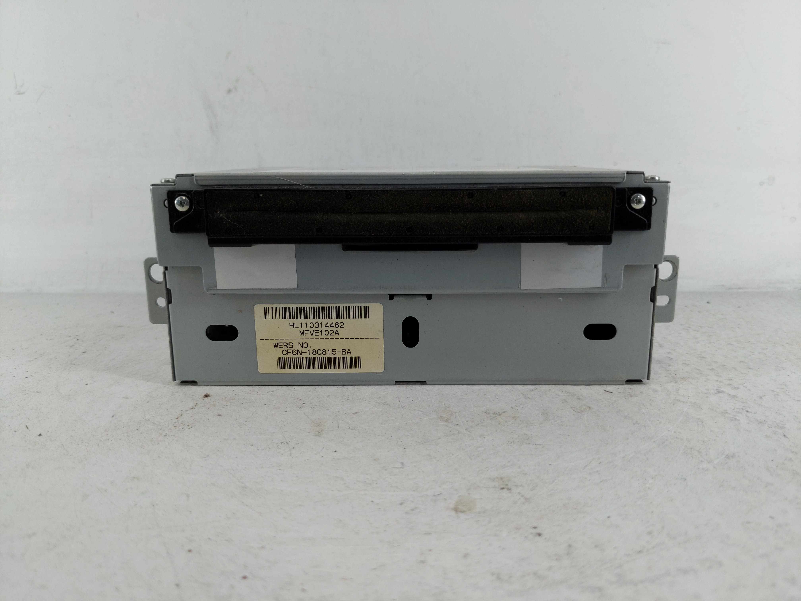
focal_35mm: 25
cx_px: 400
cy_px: 300
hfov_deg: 69.4
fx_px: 578
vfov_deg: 54.9
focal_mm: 4.38
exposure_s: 1/143
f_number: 1.73
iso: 63
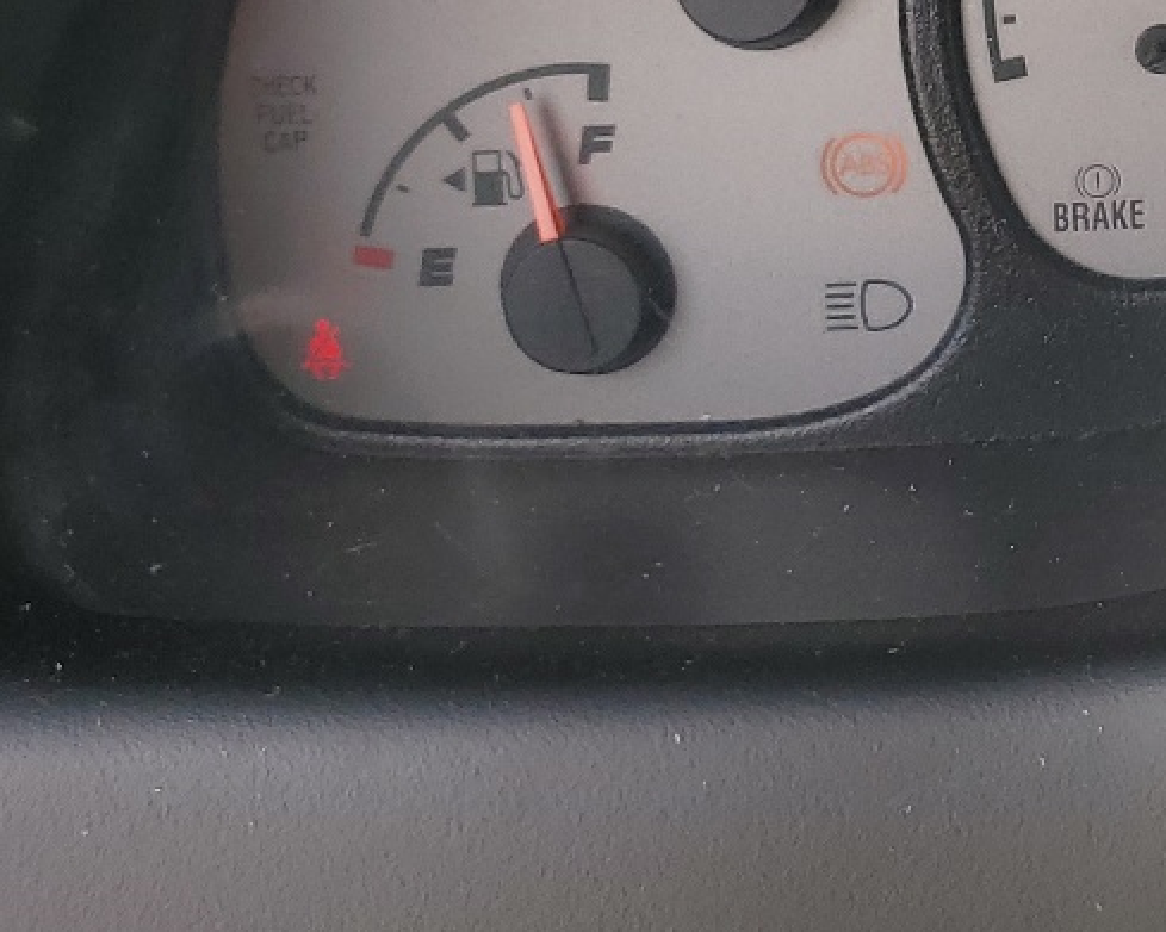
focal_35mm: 83
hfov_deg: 20.9
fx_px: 2864
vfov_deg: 17.7
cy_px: -143
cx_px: 1526
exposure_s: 1/357
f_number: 1.5
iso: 50
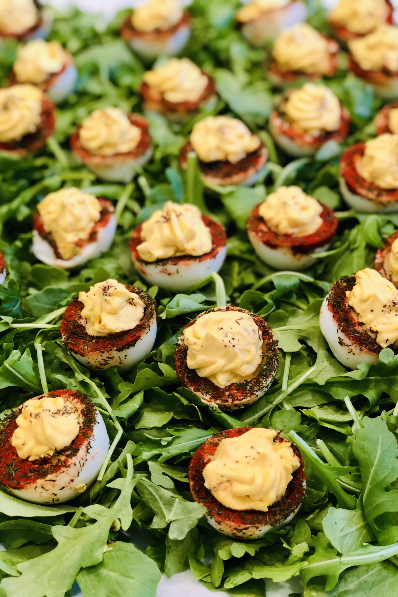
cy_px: 303
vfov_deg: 36.2
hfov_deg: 24.6
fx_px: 912
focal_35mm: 55
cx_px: 221
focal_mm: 6
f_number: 2.4
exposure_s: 1/30
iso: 100
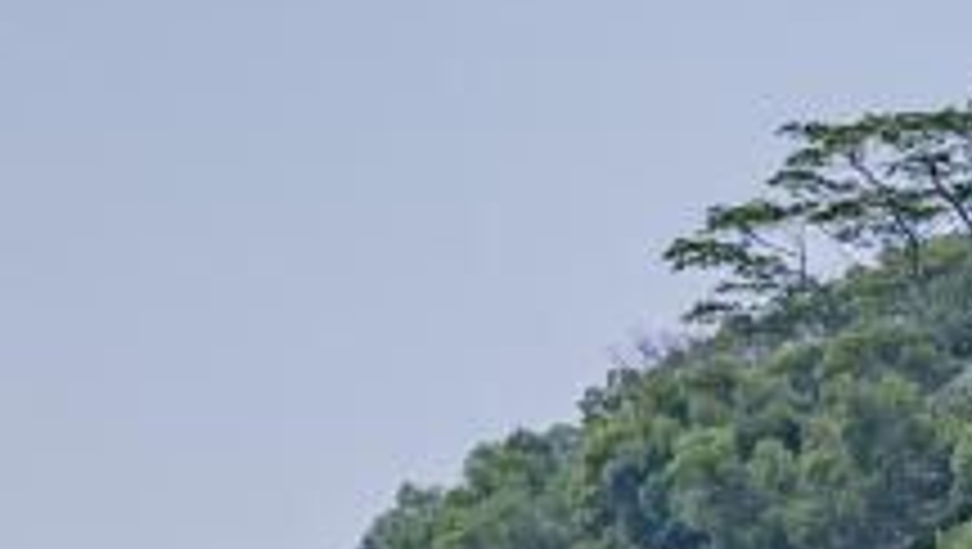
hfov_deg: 8.2
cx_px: -1264
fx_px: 6295
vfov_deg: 5.0
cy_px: 706
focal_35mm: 244
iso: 100
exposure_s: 1/5000
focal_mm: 28
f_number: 2.8
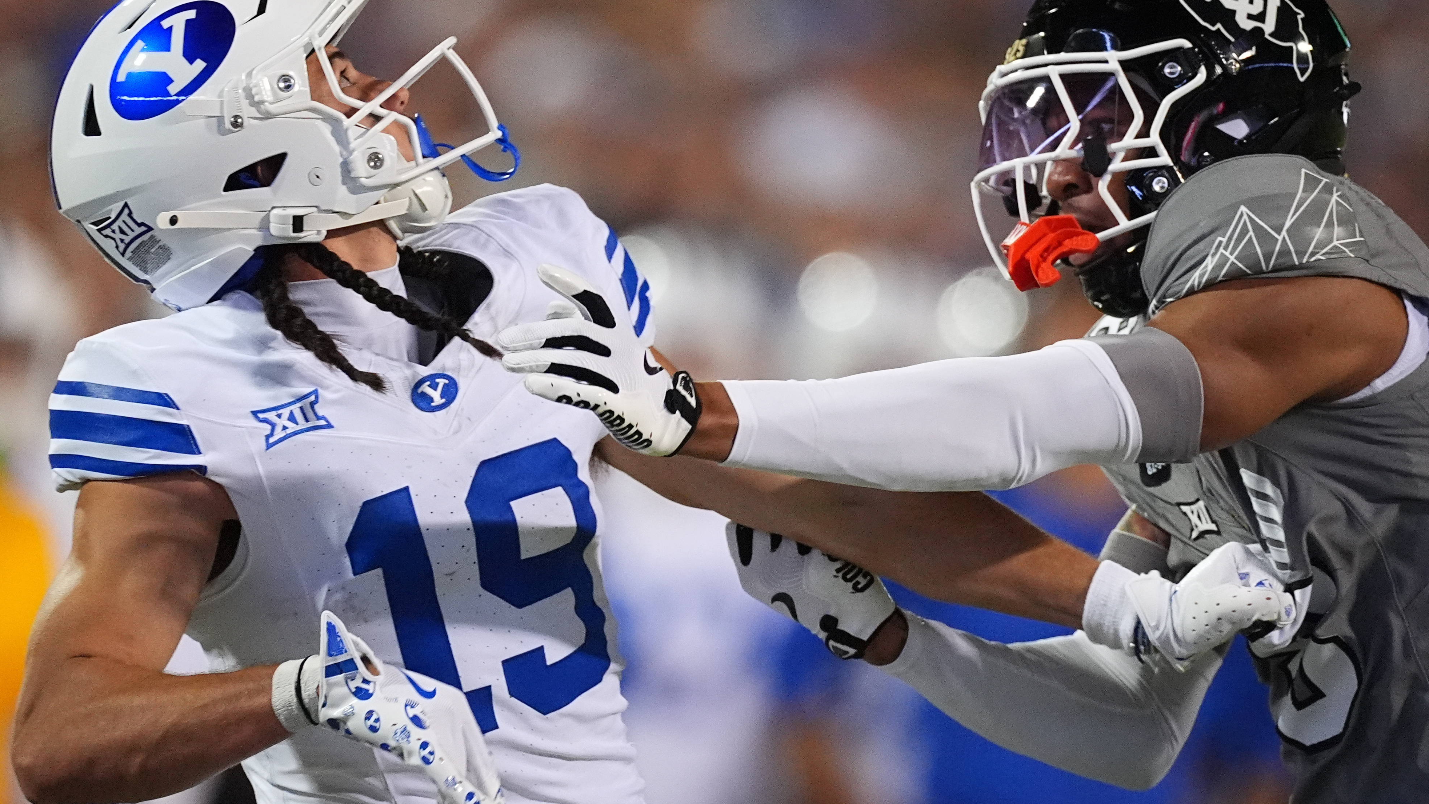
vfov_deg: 1.3
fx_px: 35809
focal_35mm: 945
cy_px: 387
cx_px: 714
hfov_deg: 2.3
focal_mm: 600
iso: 6400
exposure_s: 1/1600
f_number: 4
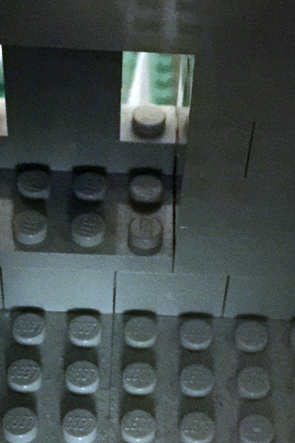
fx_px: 1070
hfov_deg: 15.7
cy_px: 304
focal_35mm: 87
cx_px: 190
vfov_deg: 23.3
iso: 320
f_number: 2.2
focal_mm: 4.15
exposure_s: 1/4
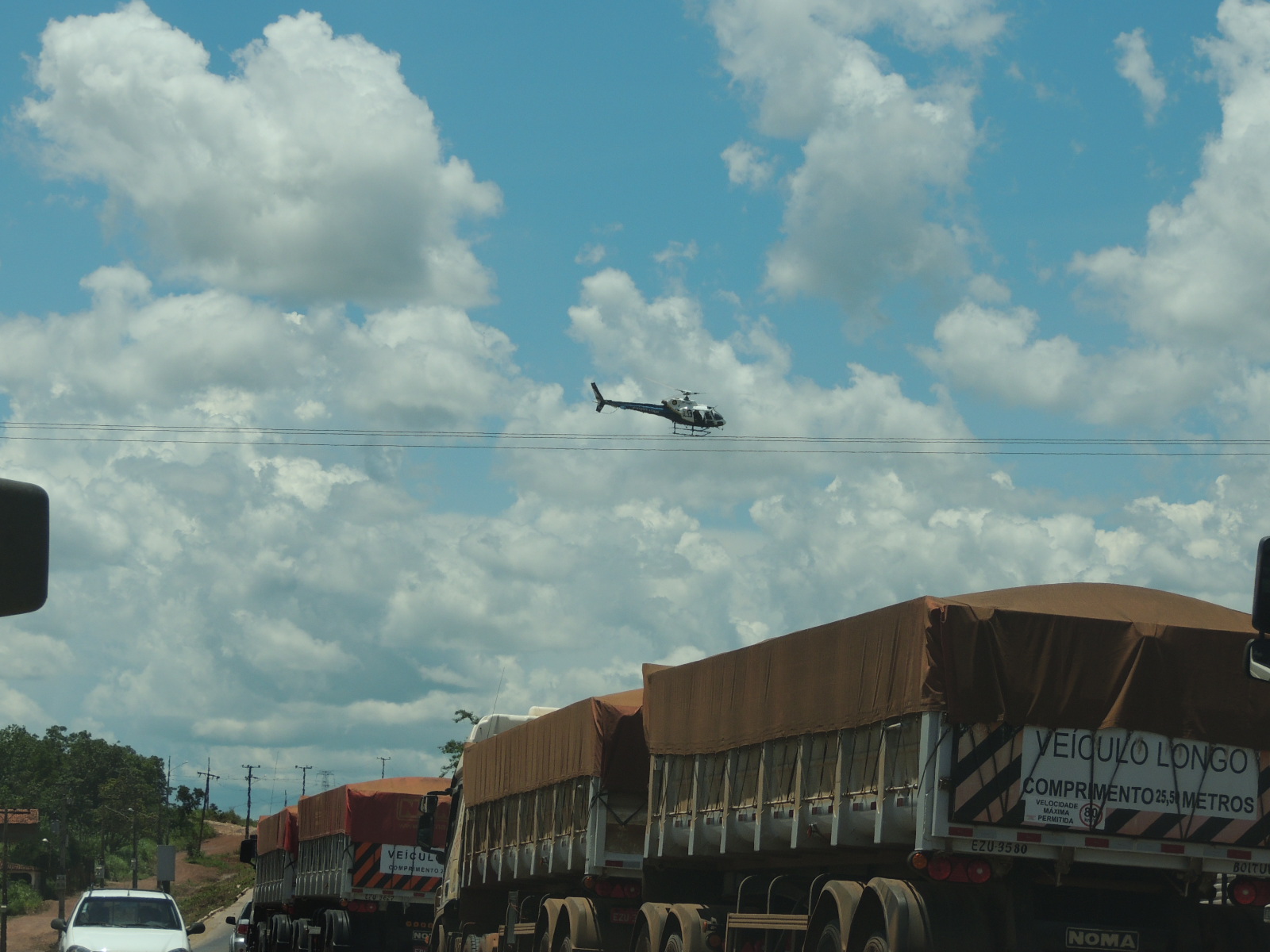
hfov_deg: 16.4
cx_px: 635
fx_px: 4403
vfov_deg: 12.3
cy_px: 476
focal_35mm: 120
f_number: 4.2
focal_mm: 21.4
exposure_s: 1/1250
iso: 100
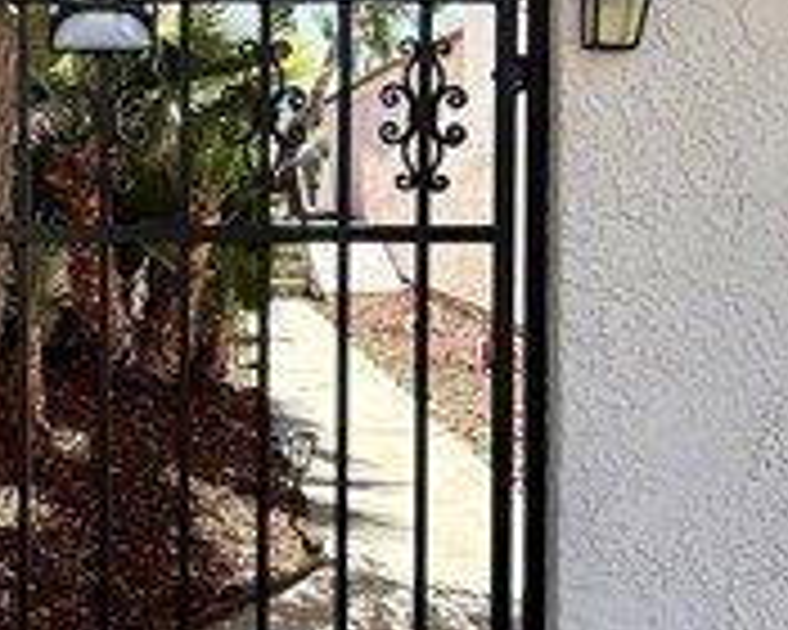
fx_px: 1166
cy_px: 202
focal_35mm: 50
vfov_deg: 30.0
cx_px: 176
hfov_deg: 36.3
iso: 64
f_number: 2.2
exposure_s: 1/644
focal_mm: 2.22
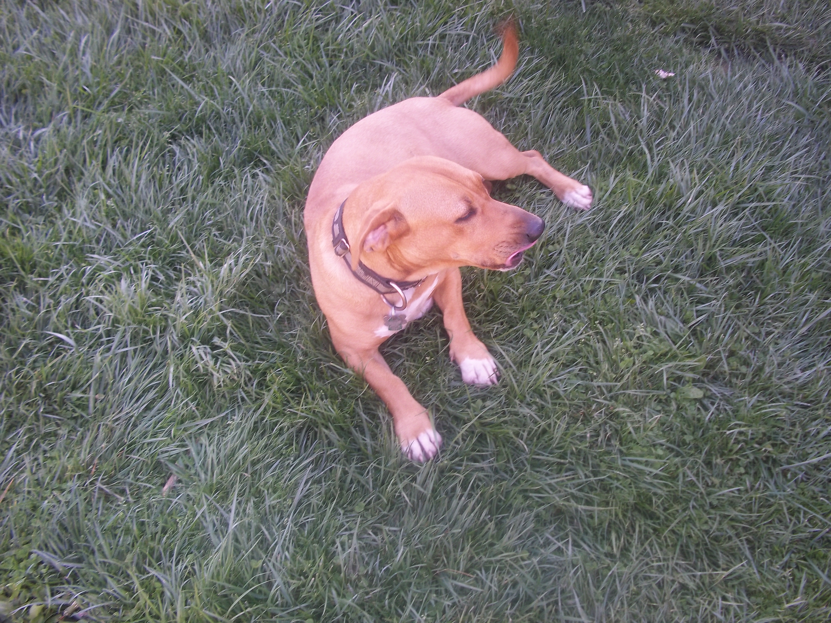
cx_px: 416
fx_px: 864
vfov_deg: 39.7
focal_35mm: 36
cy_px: 312
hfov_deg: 51.4
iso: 80
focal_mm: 6.5
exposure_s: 1/50
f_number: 3.1
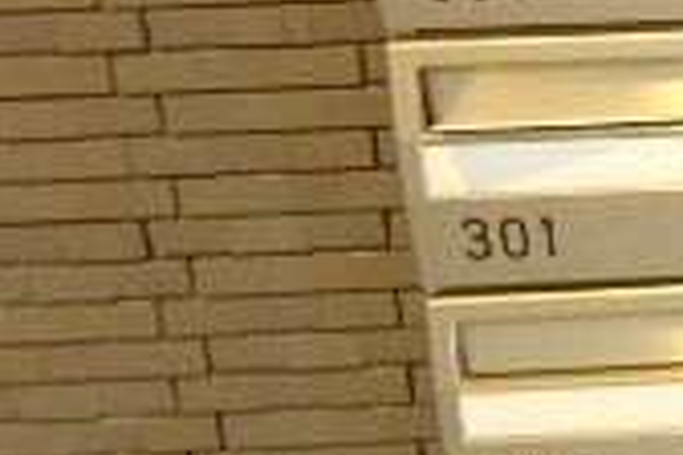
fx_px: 1575
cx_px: 1159
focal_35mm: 83
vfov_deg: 16.4
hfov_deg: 19.5
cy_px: 288
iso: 800
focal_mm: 3.7
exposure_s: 1/15
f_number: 3.5
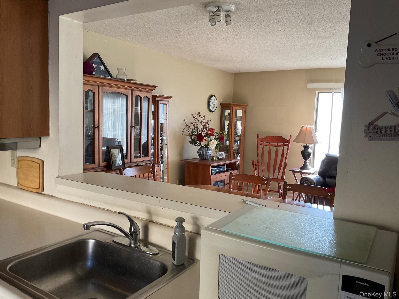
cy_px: 150
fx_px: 334
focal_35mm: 29
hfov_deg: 61.7
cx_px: 200
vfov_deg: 48.2
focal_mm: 3
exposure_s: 1/122
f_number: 1.8
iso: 64
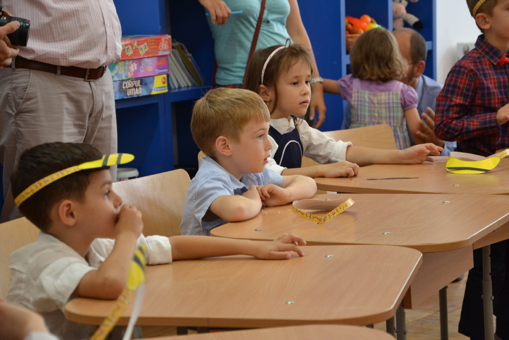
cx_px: 254
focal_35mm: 128
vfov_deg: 10.8
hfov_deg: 16.1
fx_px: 1803
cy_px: 170
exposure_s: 1/30
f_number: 5.6
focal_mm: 85
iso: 900
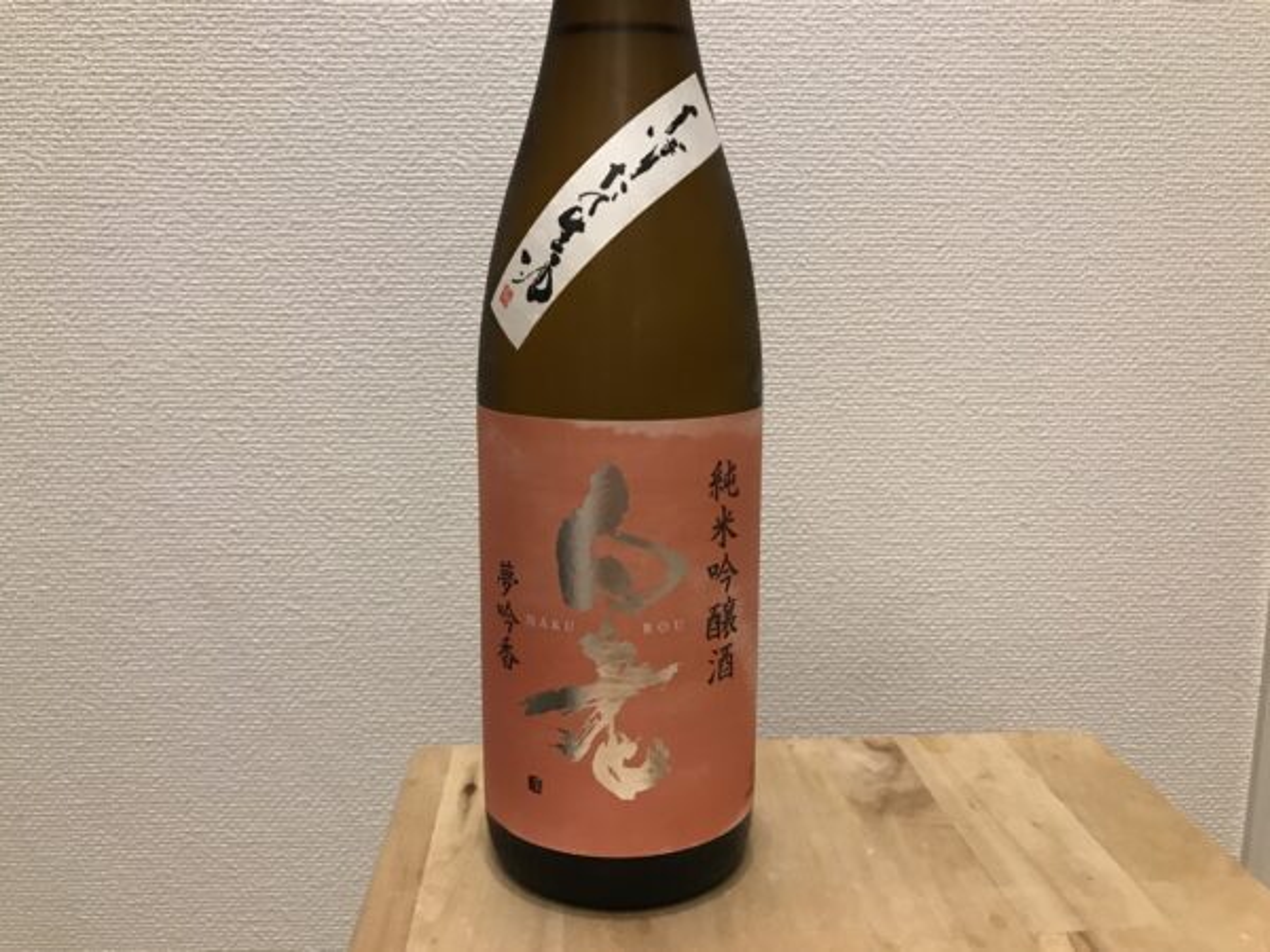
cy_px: 476
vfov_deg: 49.7
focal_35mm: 28
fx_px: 1027
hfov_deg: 63.4
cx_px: 635
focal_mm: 3.99
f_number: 1.8
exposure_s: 1/16
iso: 64
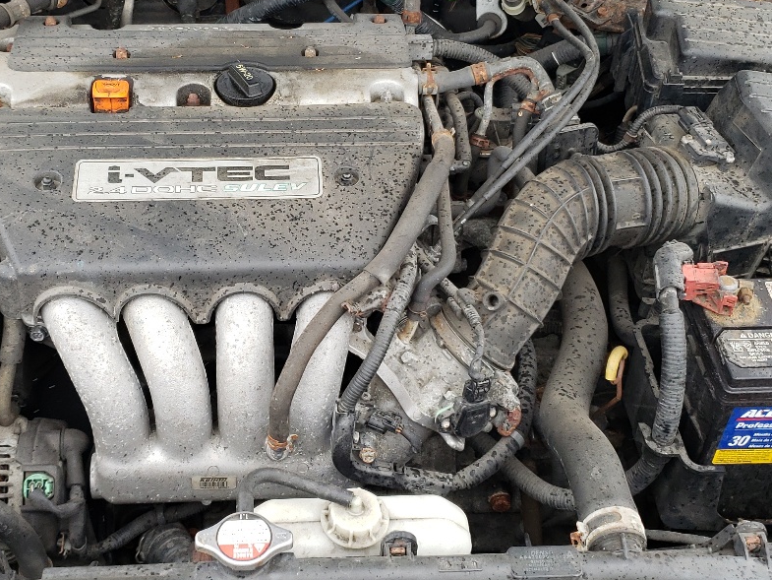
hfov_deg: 36.1
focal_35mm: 53
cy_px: 222
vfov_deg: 27.4
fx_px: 1182
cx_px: 322
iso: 50
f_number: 1.5
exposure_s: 1/208
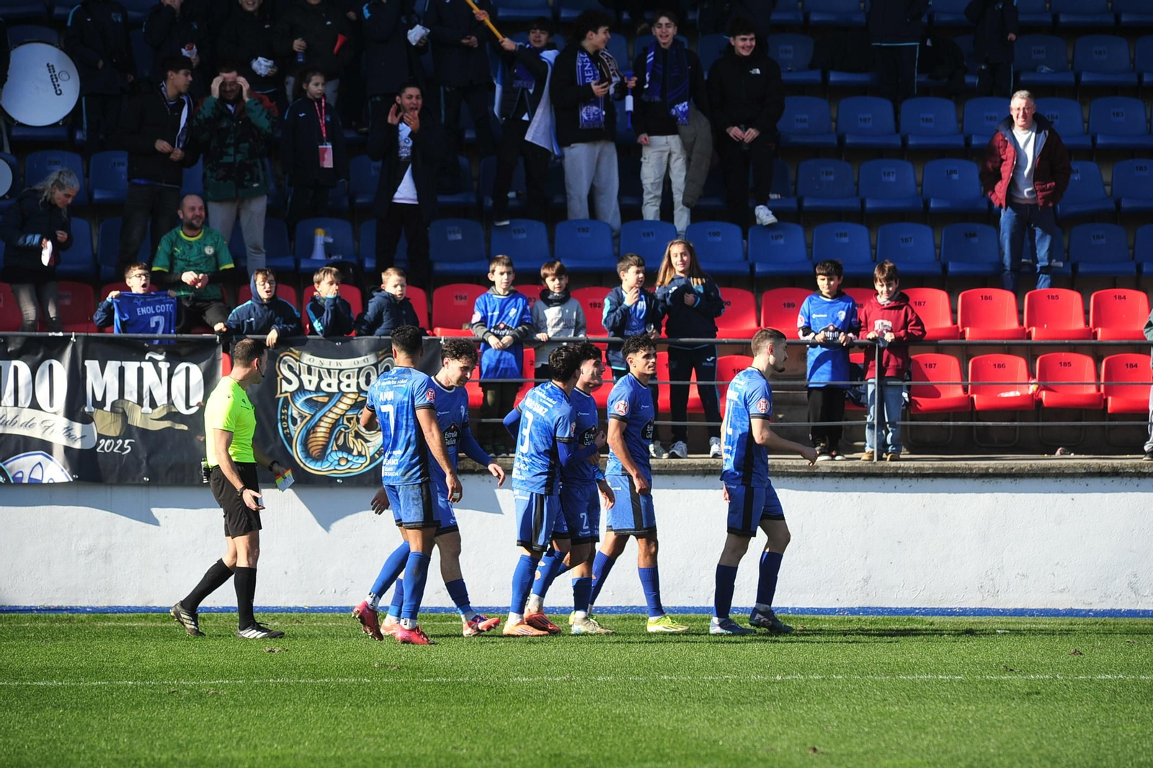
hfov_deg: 6.9
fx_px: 9603
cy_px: 384
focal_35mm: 300
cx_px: 576
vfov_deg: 4.6
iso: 400
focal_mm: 300
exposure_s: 1/1250
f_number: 5.6
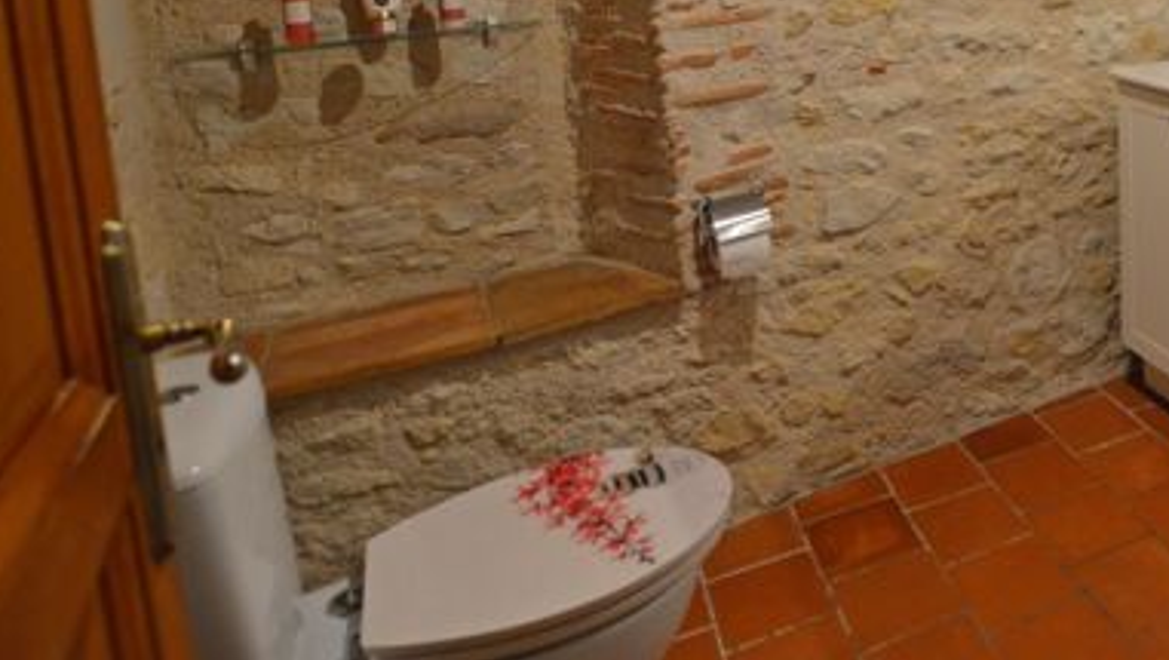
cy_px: 6
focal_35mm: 29
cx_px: 1060
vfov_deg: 36.4
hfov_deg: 56.6
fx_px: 900
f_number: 3.5
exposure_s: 1/60
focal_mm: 10
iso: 1250
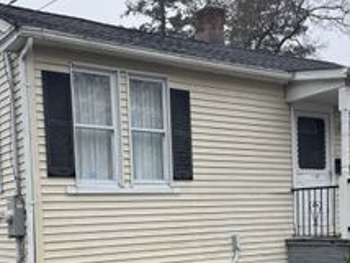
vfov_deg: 25.5
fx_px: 567
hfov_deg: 34.3
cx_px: 186
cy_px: 230
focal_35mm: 56
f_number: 1.78
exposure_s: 1/756
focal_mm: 6.76
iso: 80
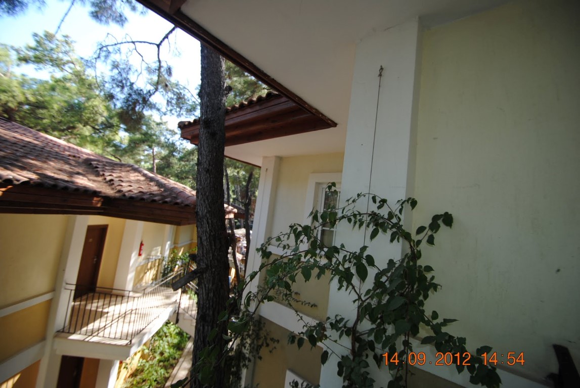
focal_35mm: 15
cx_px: 290
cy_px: 194
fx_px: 242
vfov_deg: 77.5
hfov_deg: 100.3
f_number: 3.5
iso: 100
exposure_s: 1/160
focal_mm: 10
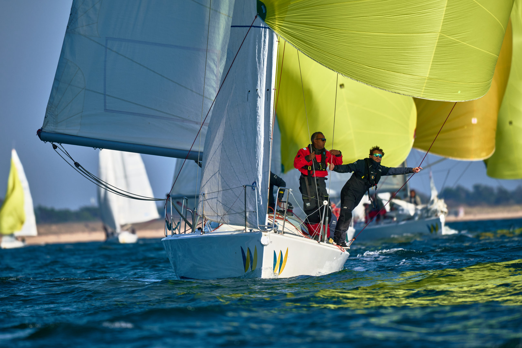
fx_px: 8700
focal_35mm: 600
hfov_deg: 3.4
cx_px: 261
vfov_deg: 2.3
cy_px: 174
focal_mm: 600
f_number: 6.3
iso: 200
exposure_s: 1/2000
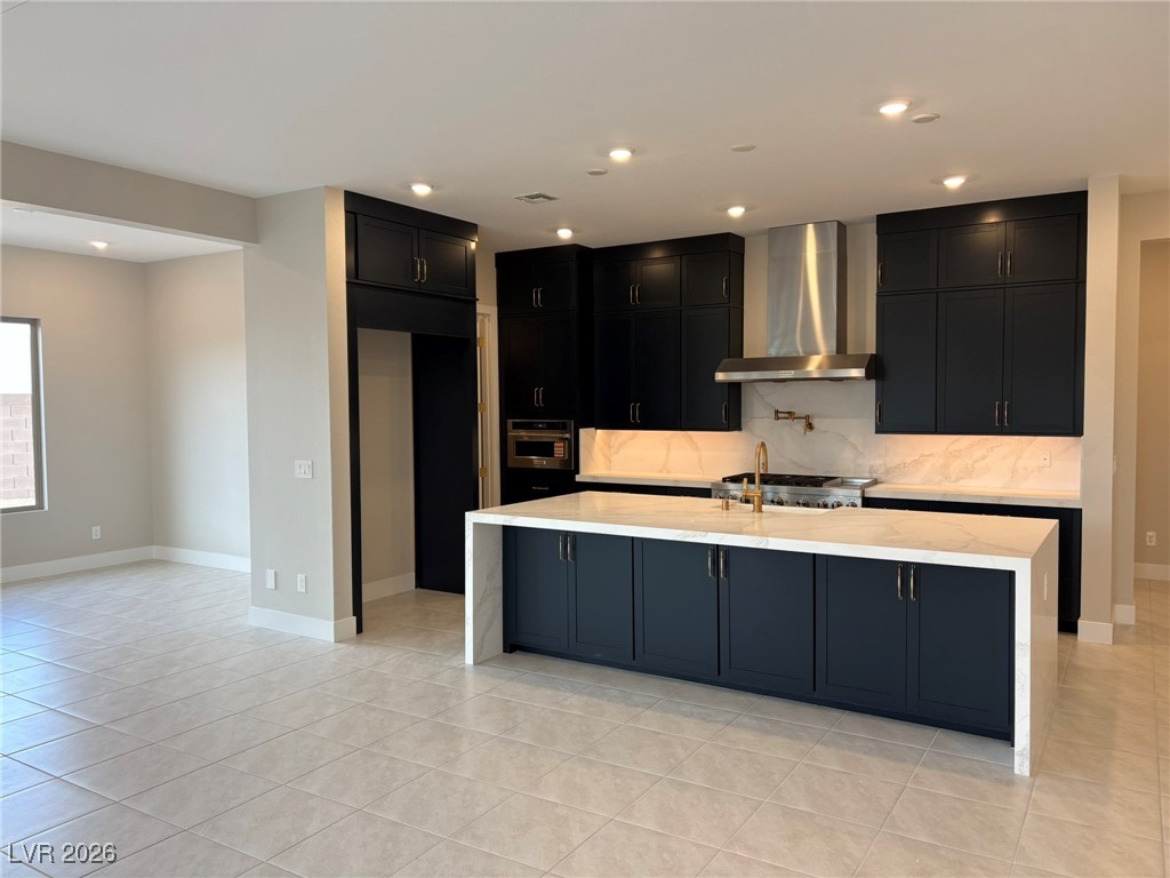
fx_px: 879
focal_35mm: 26
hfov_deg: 67.3
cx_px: 585
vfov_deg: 53.1
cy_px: 439
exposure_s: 1/120
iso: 80
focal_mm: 5.96
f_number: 1.6
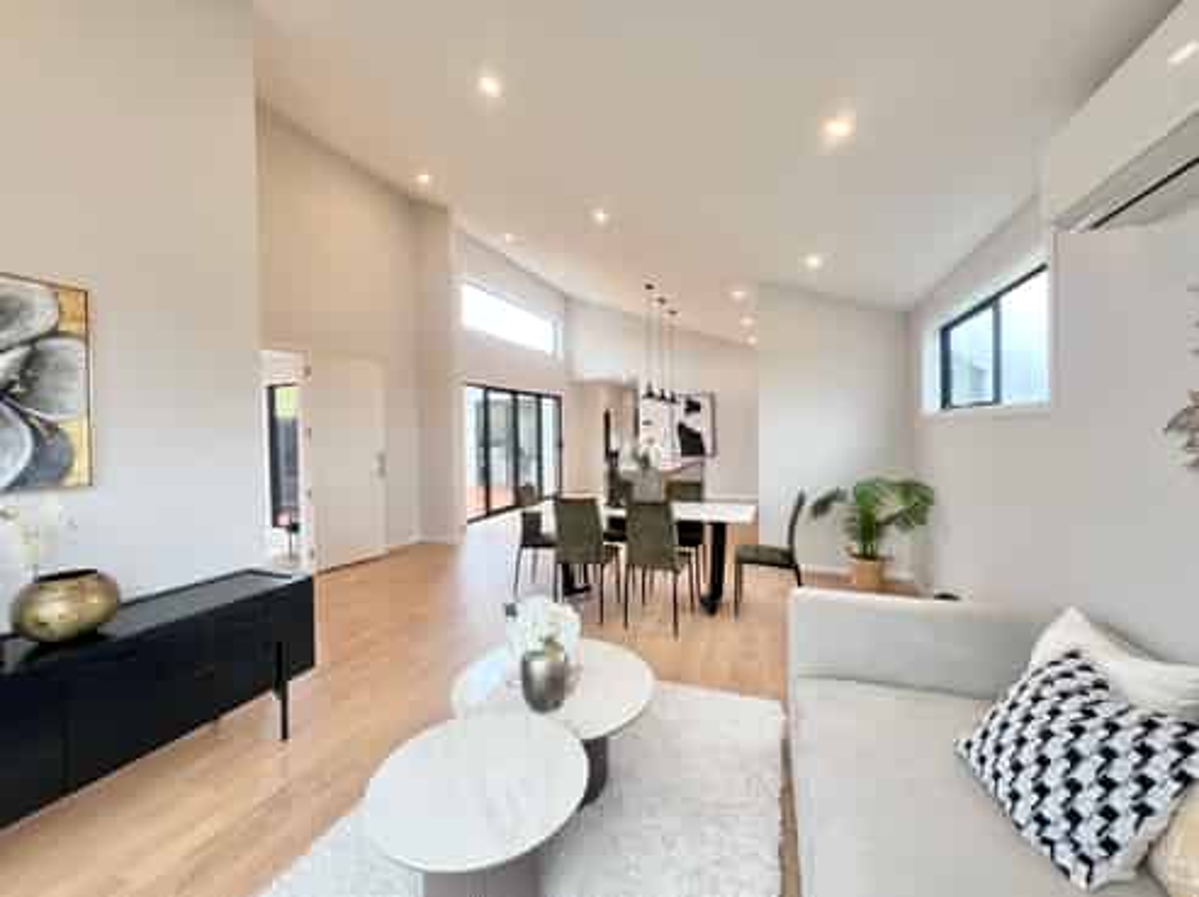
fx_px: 450
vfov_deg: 89.8
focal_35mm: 13
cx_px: 600
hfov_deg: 106.2
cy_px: 448
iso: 80
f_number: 1.8
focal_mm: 1.57
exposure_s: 1/99
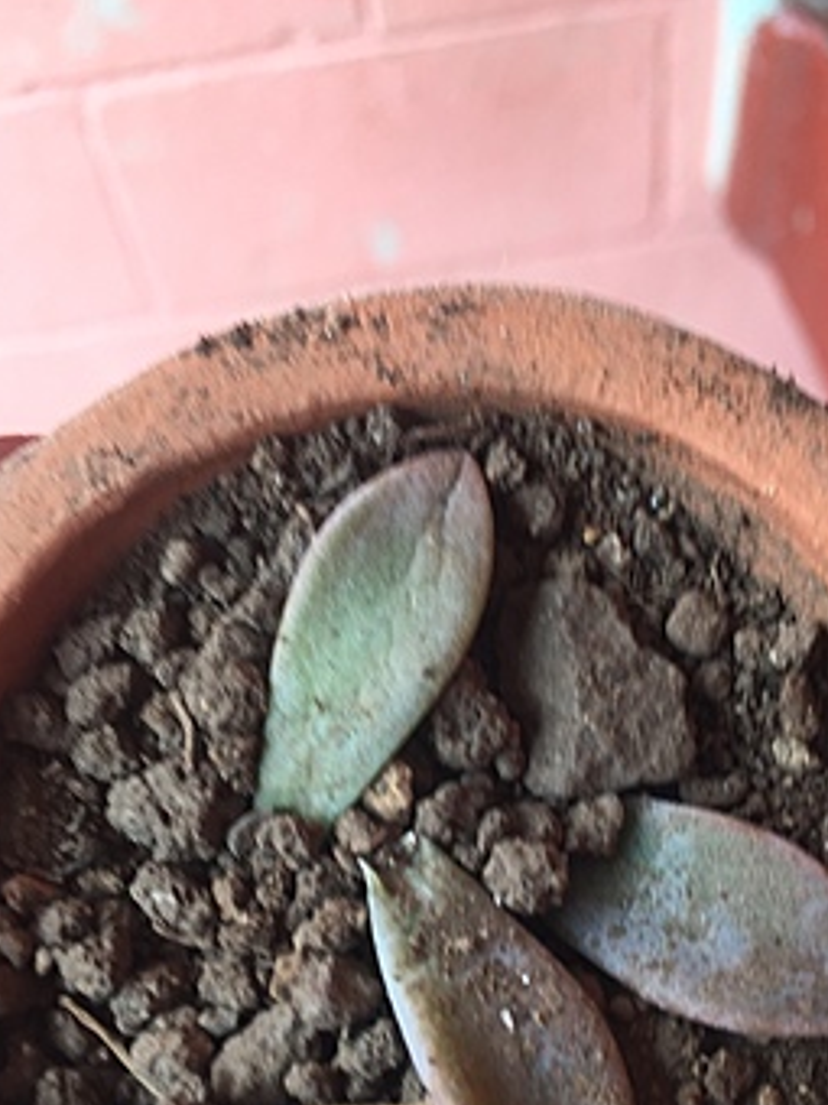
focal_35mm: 41
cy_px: 764
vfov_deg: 44.9
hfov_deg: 34.9
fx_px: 1308
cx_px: 536
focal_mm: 4.15
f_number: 2.2
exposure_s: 1/60
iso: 32
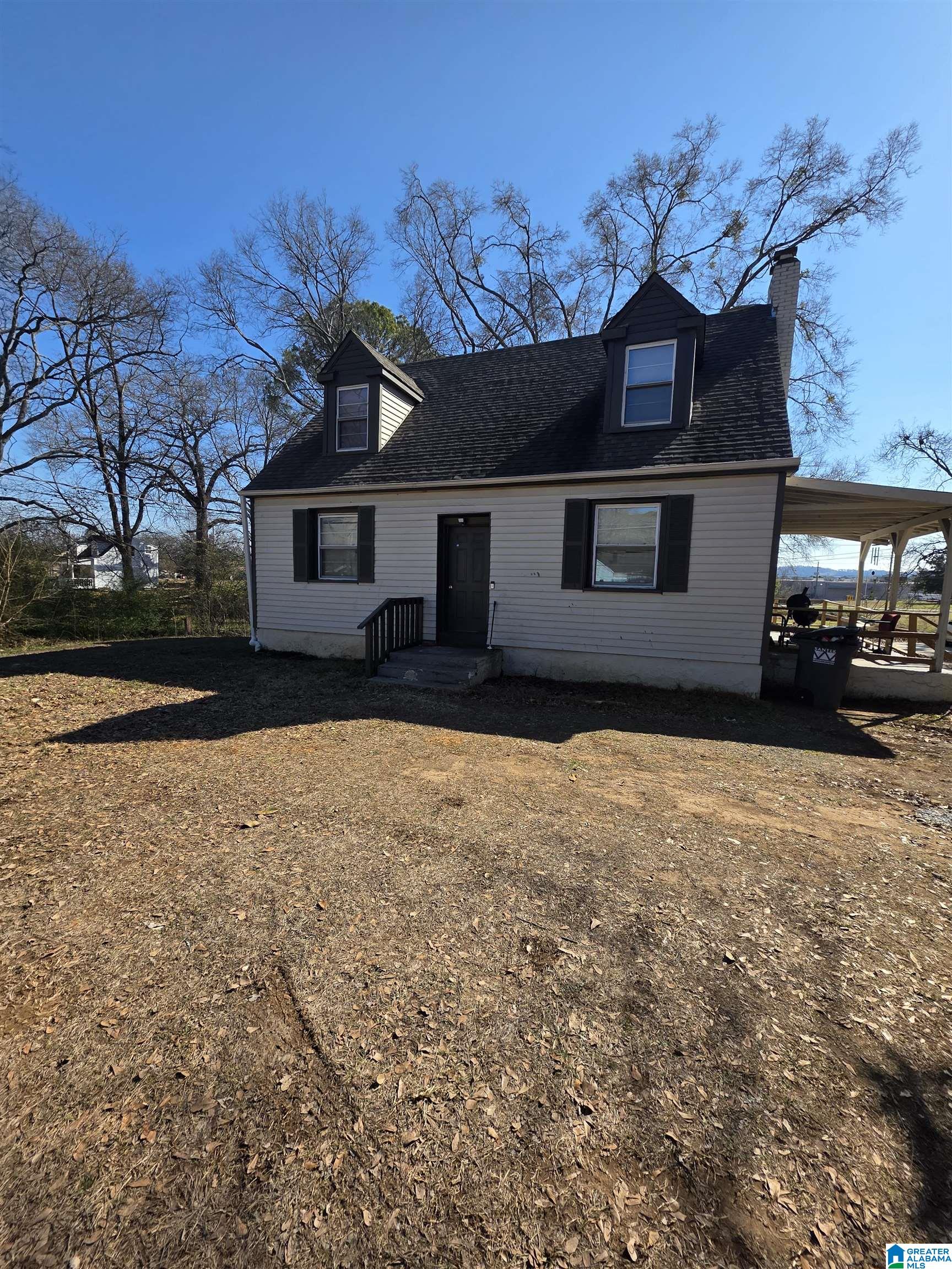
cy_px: 634
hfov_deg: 89.9
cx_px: 476
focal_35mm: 13
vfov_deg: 106.2
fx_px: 477
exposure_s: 1/1567
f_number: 1.9
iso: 40
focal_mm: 2.2
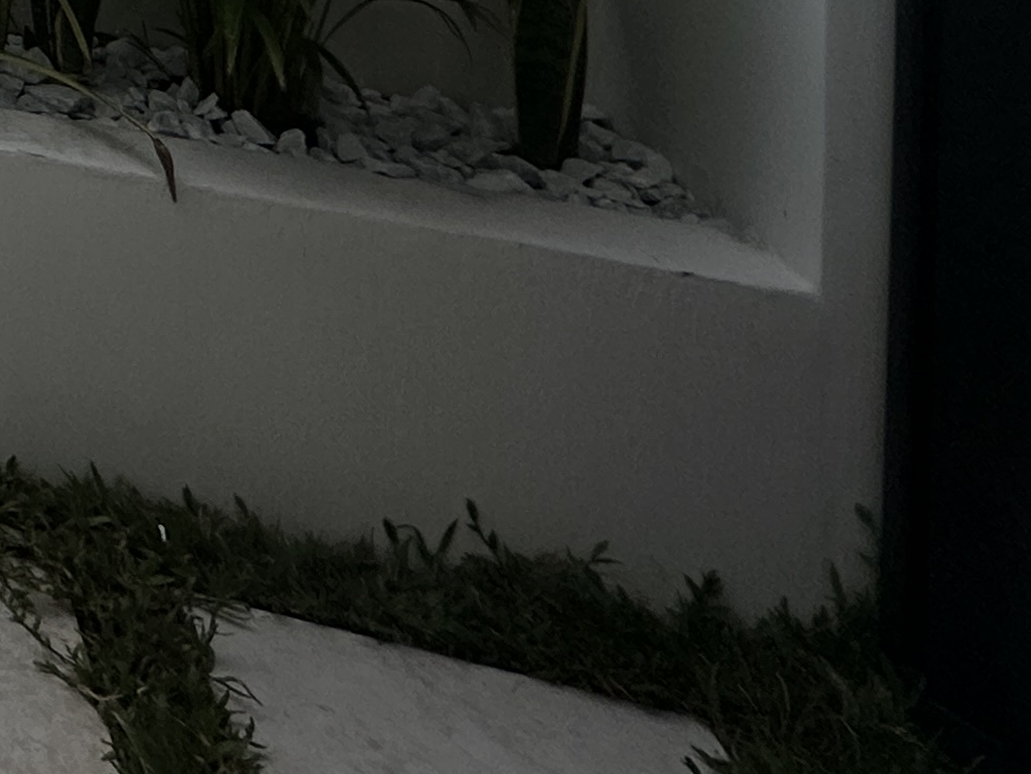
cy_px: -717
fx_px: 1728
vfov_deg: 18.3
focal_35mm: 58
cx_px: -954
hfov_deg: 20.1
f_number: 2.2
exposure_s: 1/2398
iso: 50
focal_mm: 2.22
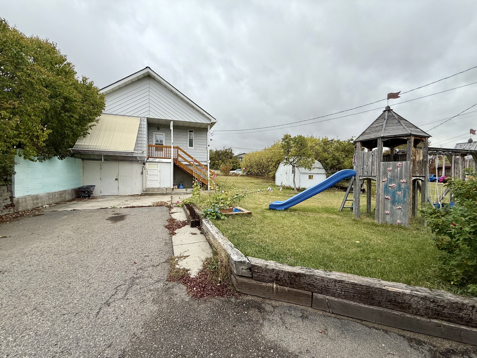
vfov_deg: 85.7
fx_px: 193
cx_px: 238
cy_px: 179
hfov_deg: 102.1
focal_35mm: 14
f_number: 2.2
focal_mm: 2.22
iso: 50
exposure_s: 1/1167
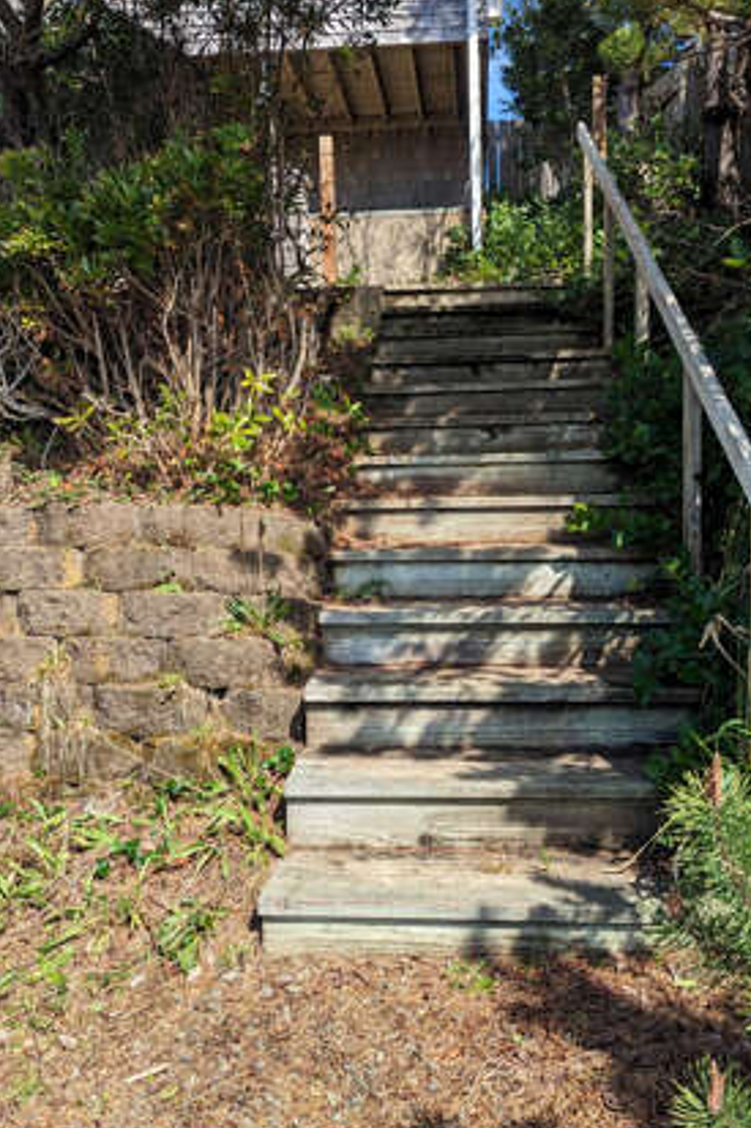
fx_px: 971
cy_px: 530
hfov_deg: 42.2
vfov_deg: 60.3
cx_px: 418
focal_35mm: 31
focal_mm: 6.81
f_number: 1.85
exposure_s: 1/1068
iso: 42
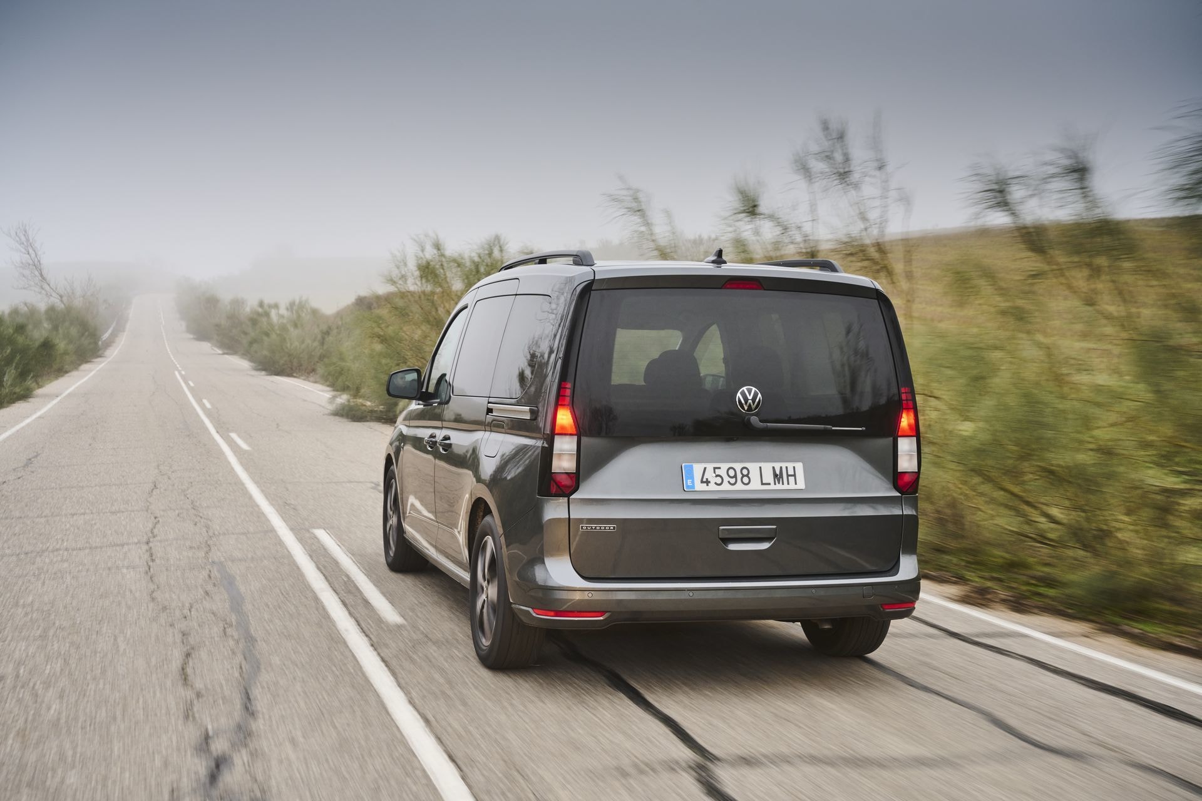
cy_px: 400
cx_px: 601
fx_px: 1469
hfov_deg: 44.5
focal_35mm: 44
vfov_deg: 30.5
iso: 400
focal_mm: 44
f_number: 7.1
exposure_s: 1/60
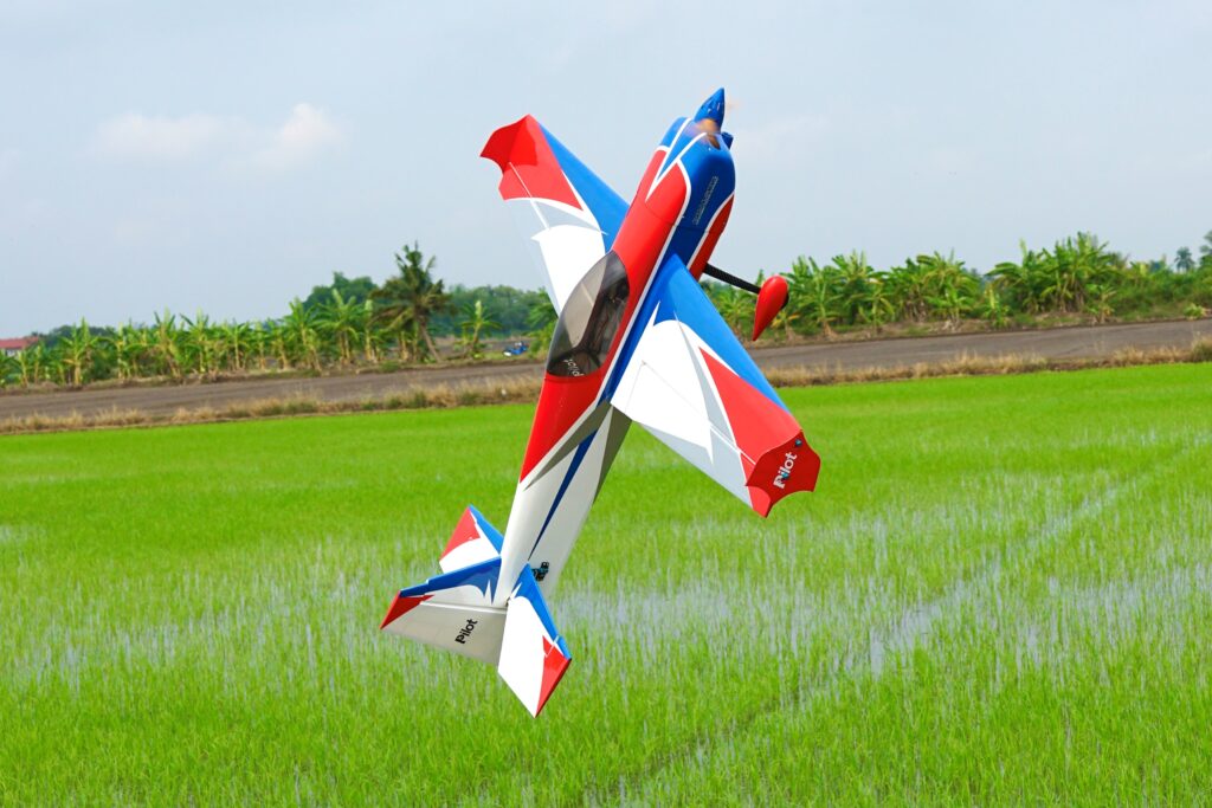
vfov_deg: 37.9
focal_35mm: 35
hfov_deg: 54.4
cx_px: 606
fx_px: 1178
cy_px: 404
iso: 200
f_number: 5.6
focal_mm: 35
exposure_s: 1/2500
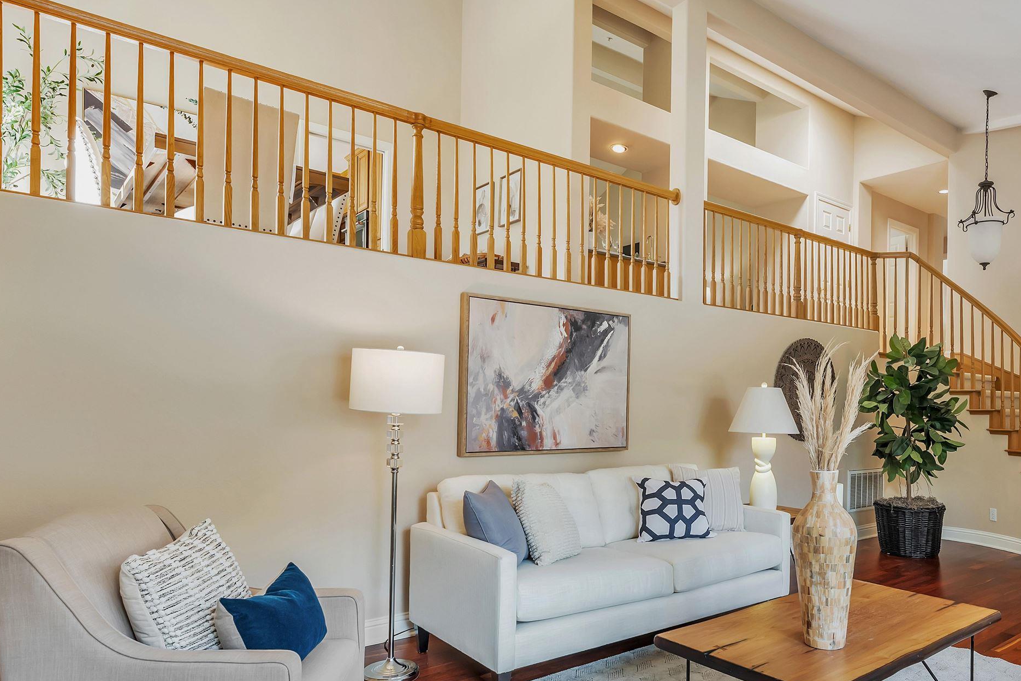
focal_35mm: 23
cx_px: 634
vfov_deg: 54.8
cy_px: 402
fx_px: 652
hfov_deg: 74.9
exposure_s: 1/8
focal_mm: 14
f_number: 8
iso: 250
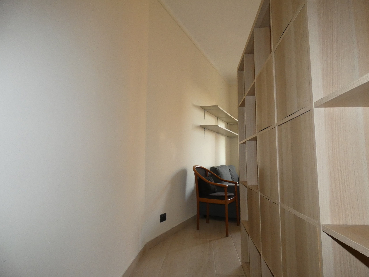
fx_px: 213
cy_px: 138
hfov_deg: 81.7
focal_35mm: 20
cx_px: 184
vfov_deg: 66.0
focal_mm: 3.6
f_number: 2.8
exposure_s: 1/60
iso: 320
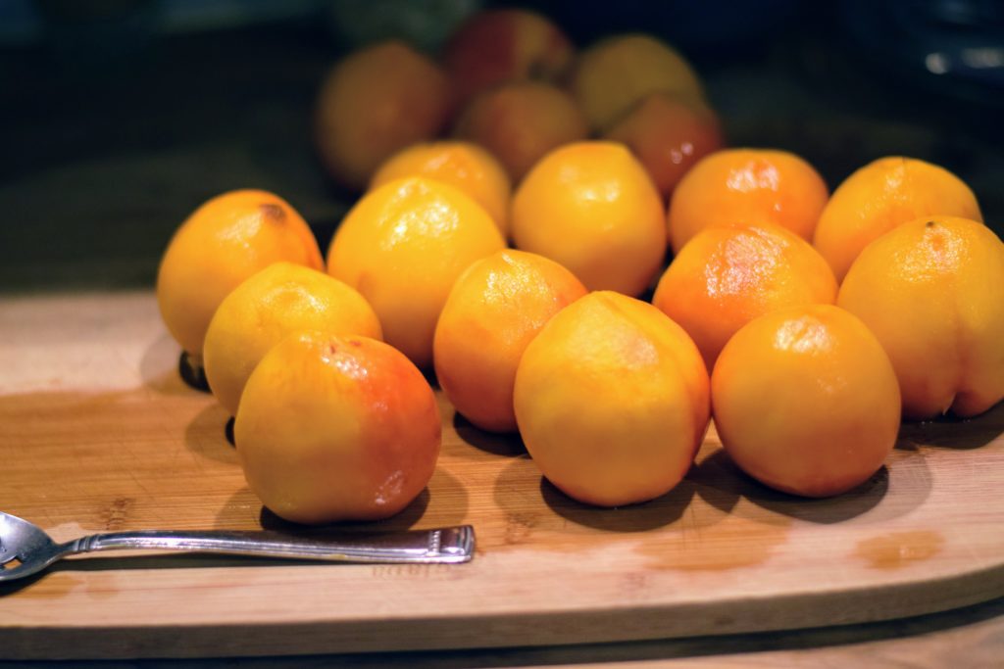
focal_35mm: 75
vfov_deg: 18.2
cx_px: 502
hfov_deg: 27.0
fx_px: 2092
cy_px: 334
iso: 800
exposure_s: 1/320
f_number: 1.8
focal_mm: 50
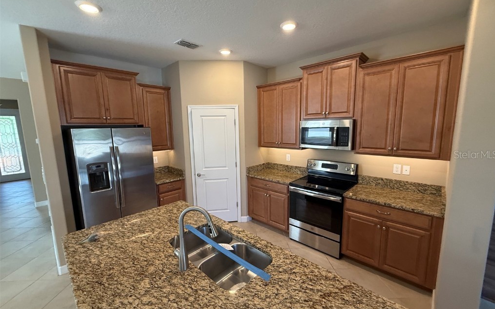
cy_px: 154
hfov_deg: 101.5
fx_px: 202
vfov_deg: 74.8
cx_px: 250
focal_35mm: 15
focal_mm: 2.22
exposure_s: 1/120
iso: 200
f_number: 2.2
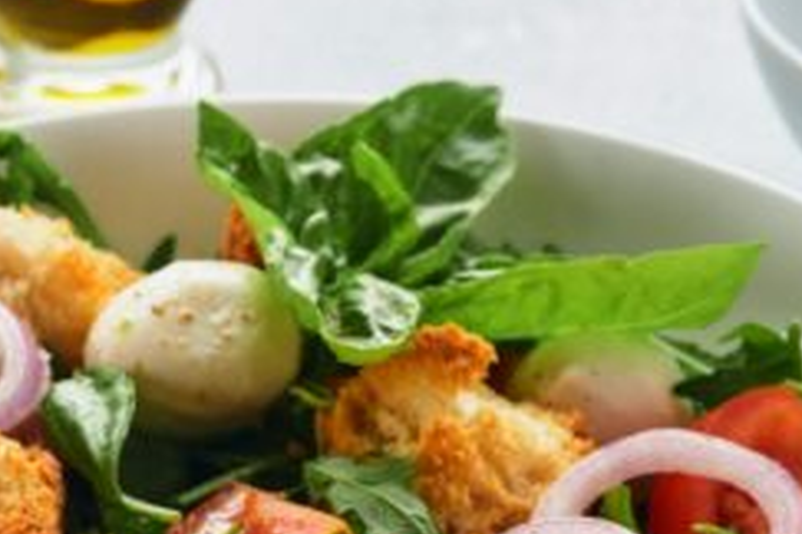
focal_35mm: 222
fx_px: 4945
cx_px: 59
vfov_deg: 6.2
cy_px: 508
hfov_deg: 9.2
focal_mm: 60
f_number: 8
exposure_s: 1/160
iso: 160
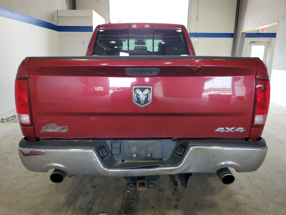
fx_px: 215
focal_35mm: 26
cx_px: 143
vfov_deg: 53.1
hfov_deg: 67.3
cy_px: 108
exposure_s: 1/60.2
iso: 64
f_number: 1.5
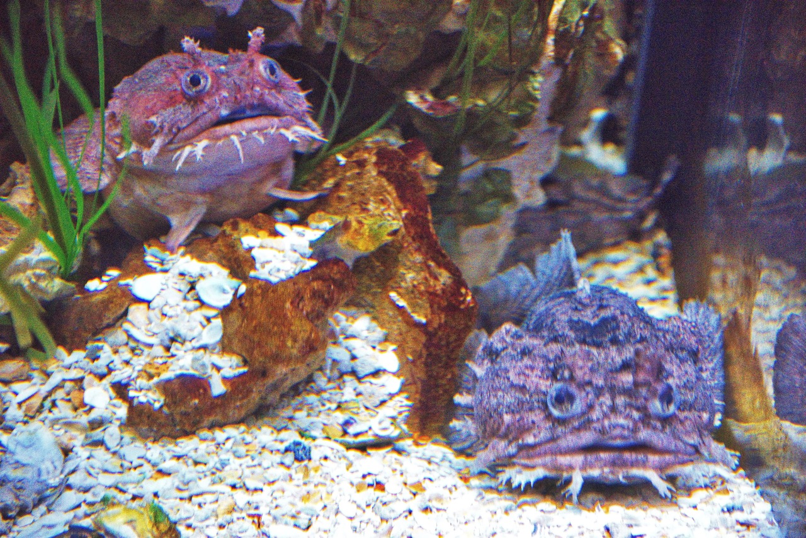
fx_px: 1836
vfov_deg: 16.7
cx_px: 403
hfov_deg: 24.8
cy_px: 269
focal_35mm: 82
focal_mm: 82
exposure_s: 1/200
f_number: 4
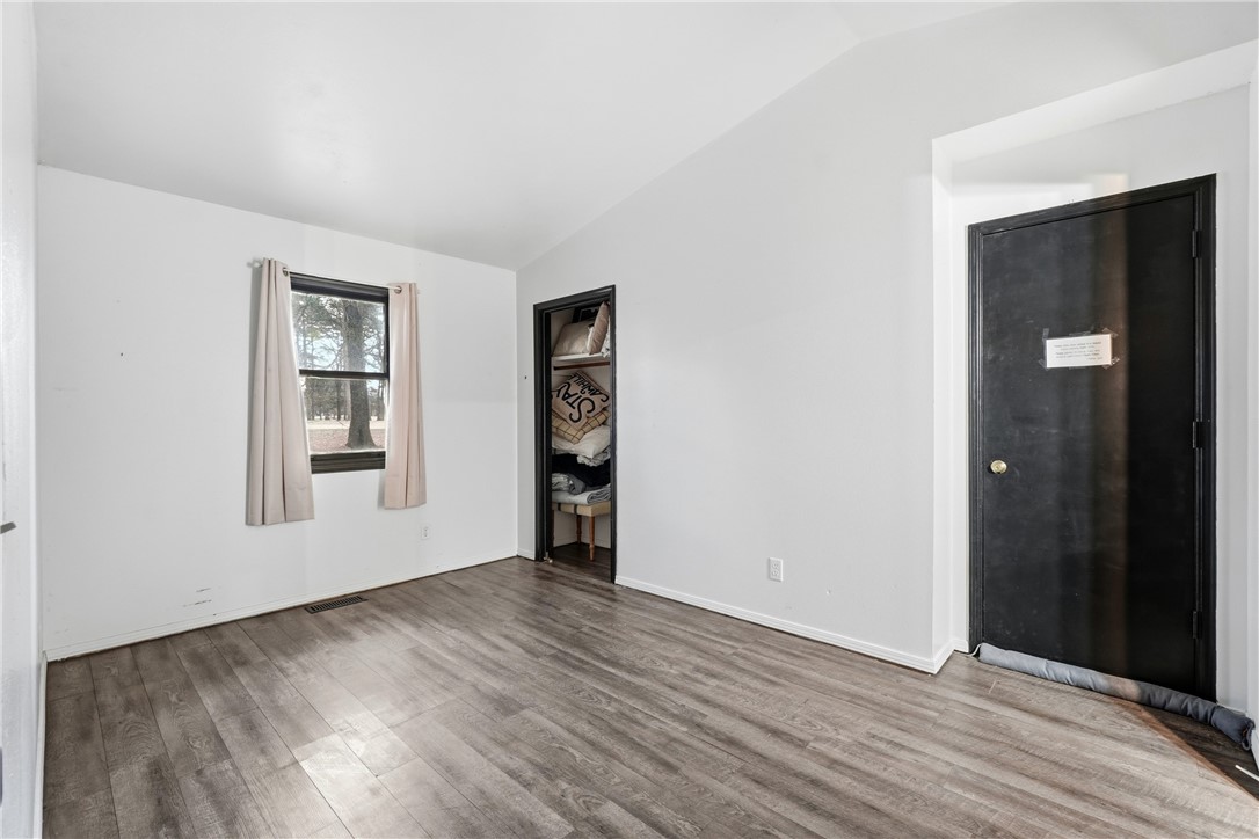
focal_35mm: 15
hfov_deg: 100.4
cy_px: 420
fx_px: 525
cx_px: 630
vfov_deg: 77.3
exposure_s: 1/6
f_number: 9
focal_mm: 10
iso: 250
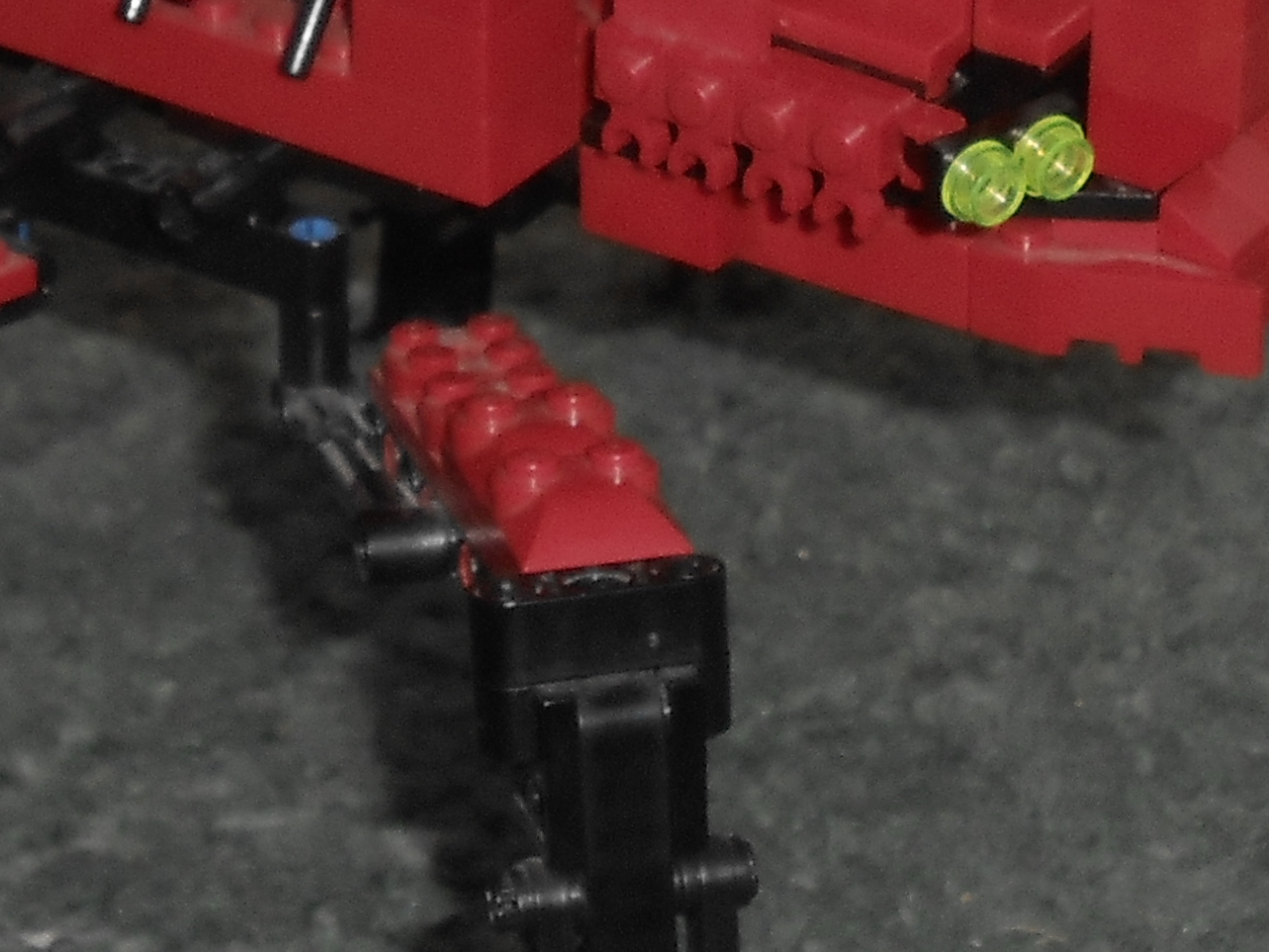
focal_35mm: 158
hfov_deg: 12.5
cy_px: 147
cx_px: 265
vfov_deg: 9.4
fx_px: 5792
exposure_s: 1/30
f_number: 4.5
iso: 200
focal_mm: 7.8
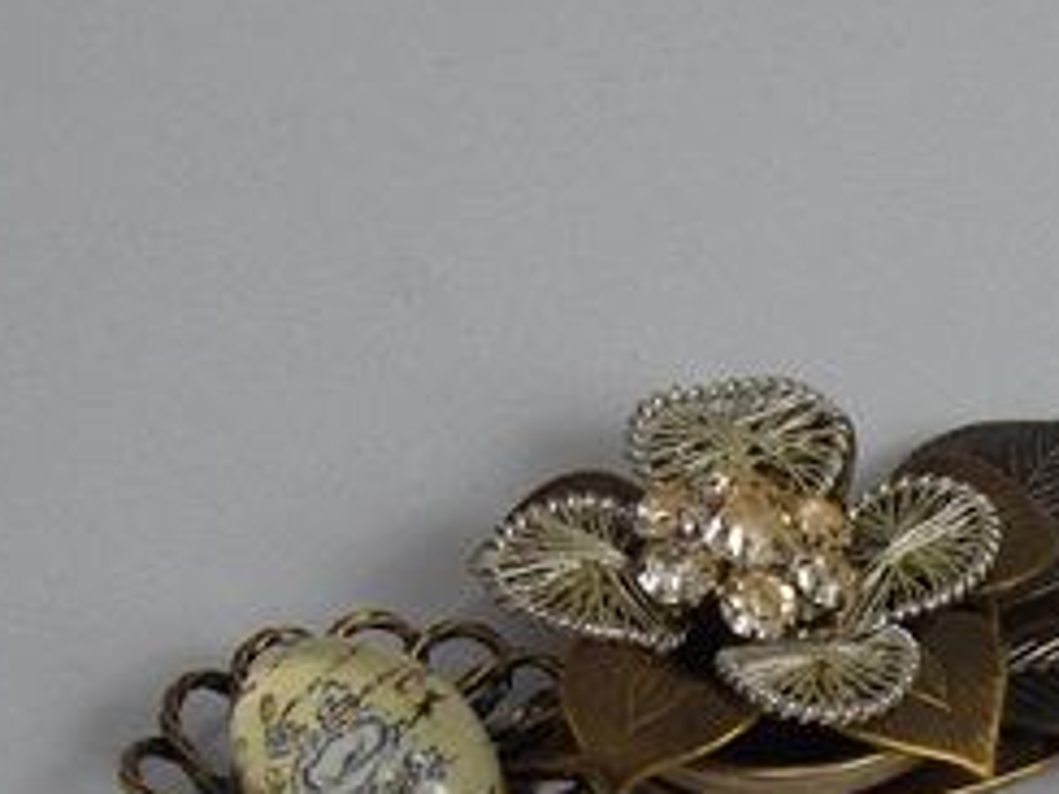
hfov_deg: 11.3
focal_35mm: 173
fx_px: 5293
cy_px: 777
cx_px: 1050
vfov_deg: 8.5
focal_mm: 11.9
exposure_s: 1/80
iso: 125
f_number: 4.4
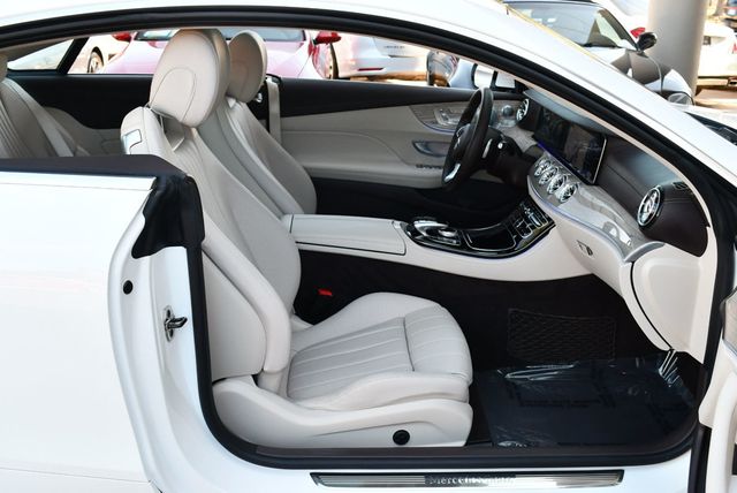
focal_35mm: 36
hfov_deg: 53.1
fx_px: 738
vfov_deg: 36.9
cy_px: 246
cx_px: 368
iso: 400
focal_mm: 18
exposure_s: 1/250
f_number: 5
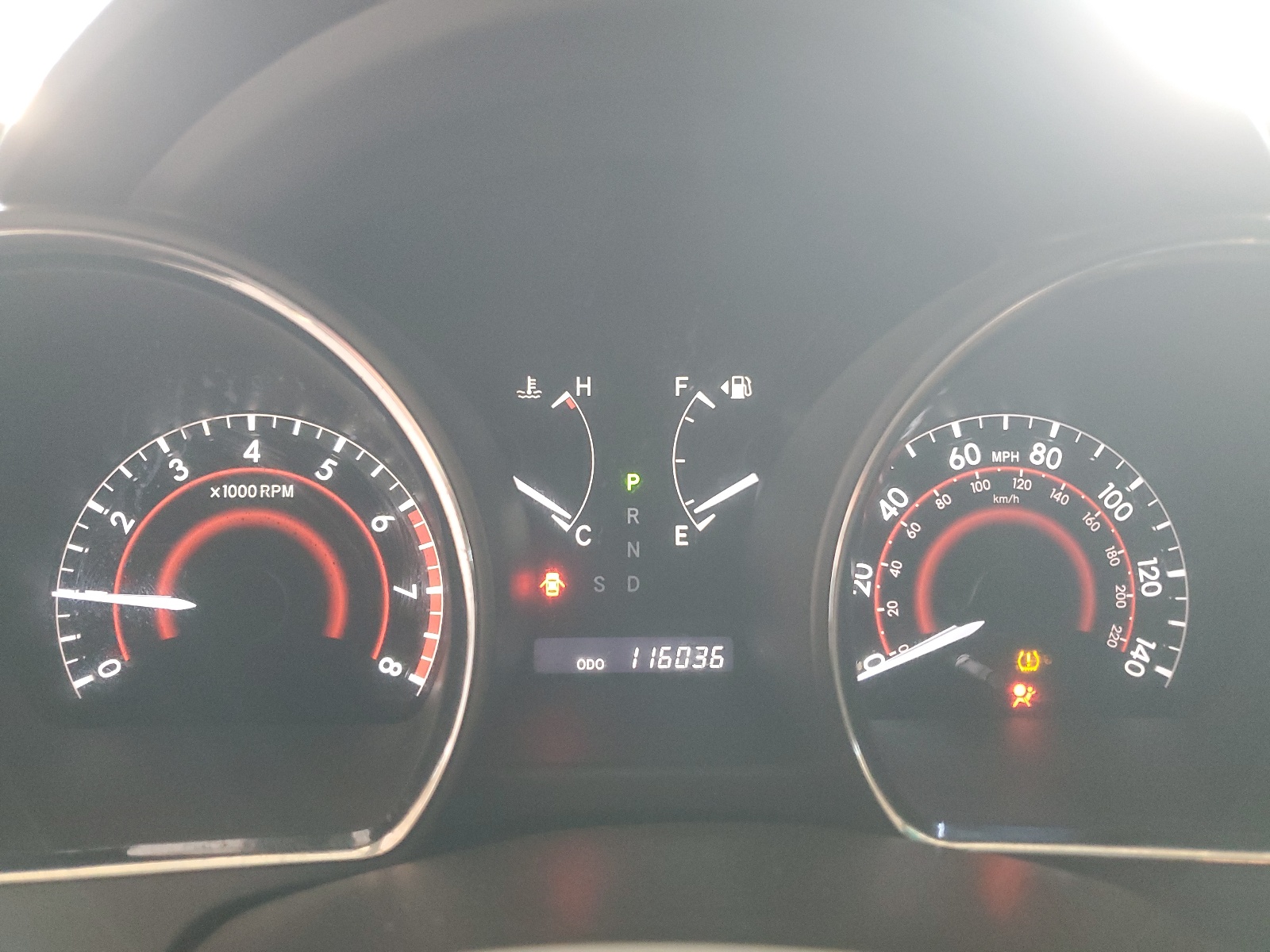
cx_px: 635
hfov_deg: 67.3
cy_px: 476
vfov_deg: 53.1
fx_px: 954
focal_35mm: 26
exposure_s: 1/25
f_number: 1.5
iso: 296
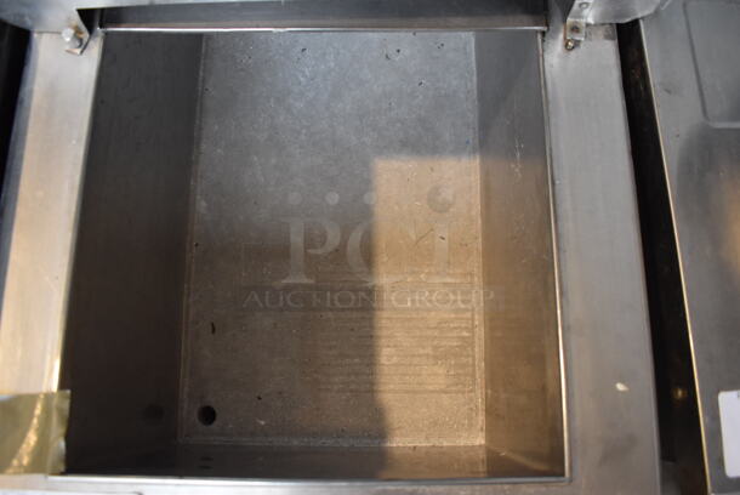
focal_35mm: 30
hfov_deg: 61.9
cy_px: 248
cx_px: 370
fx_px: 617
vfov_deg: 43.7
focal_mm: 20
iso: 1800
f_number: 3.5
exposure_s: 1/125
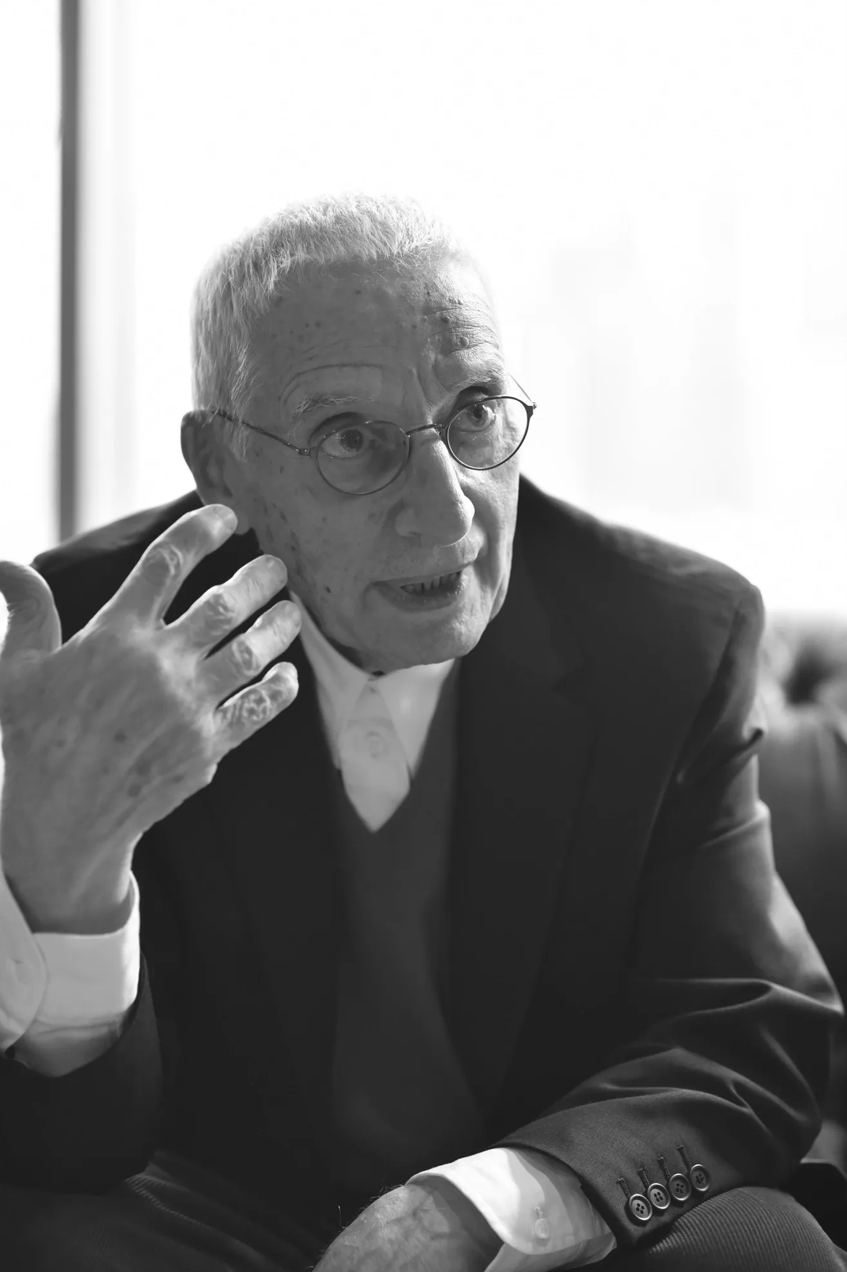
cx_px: 419
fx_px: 3036
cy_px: 639
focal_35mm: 86
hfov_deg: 15.9
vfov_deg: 23.6
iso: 640
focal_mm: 85
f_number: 2.8
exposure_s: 1/160
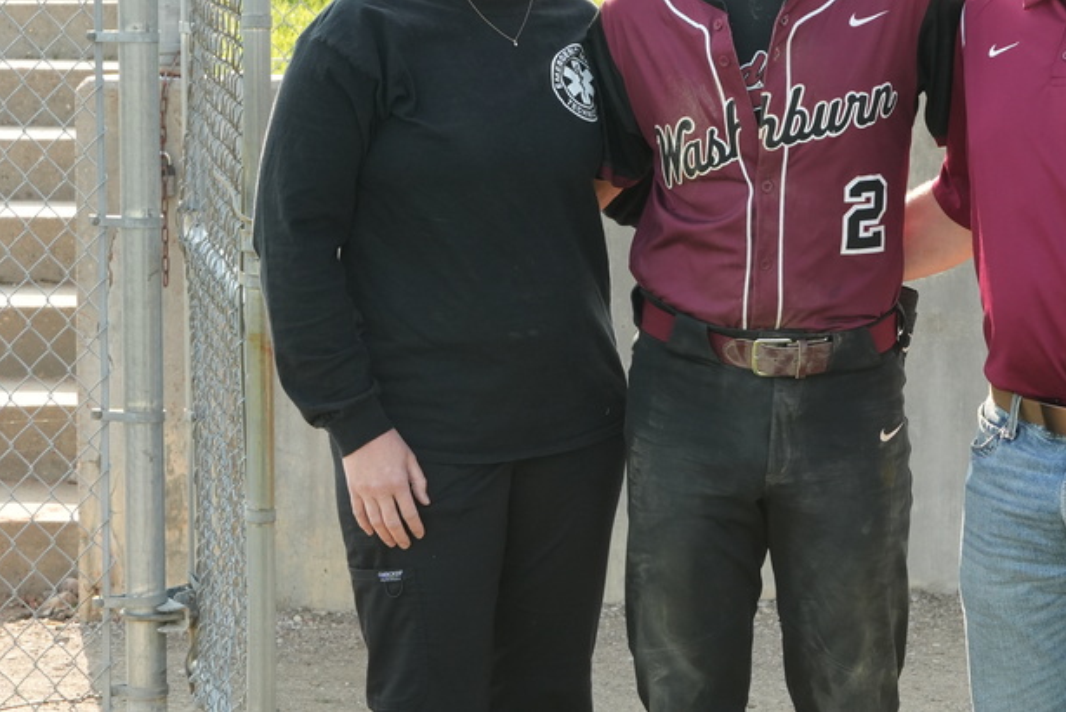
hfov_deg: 19.3
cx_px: 788
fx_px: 3110
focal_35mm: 105
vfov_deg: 13.0
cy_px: 121
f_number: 6.3
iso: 640
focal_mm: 42
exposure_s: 1/400
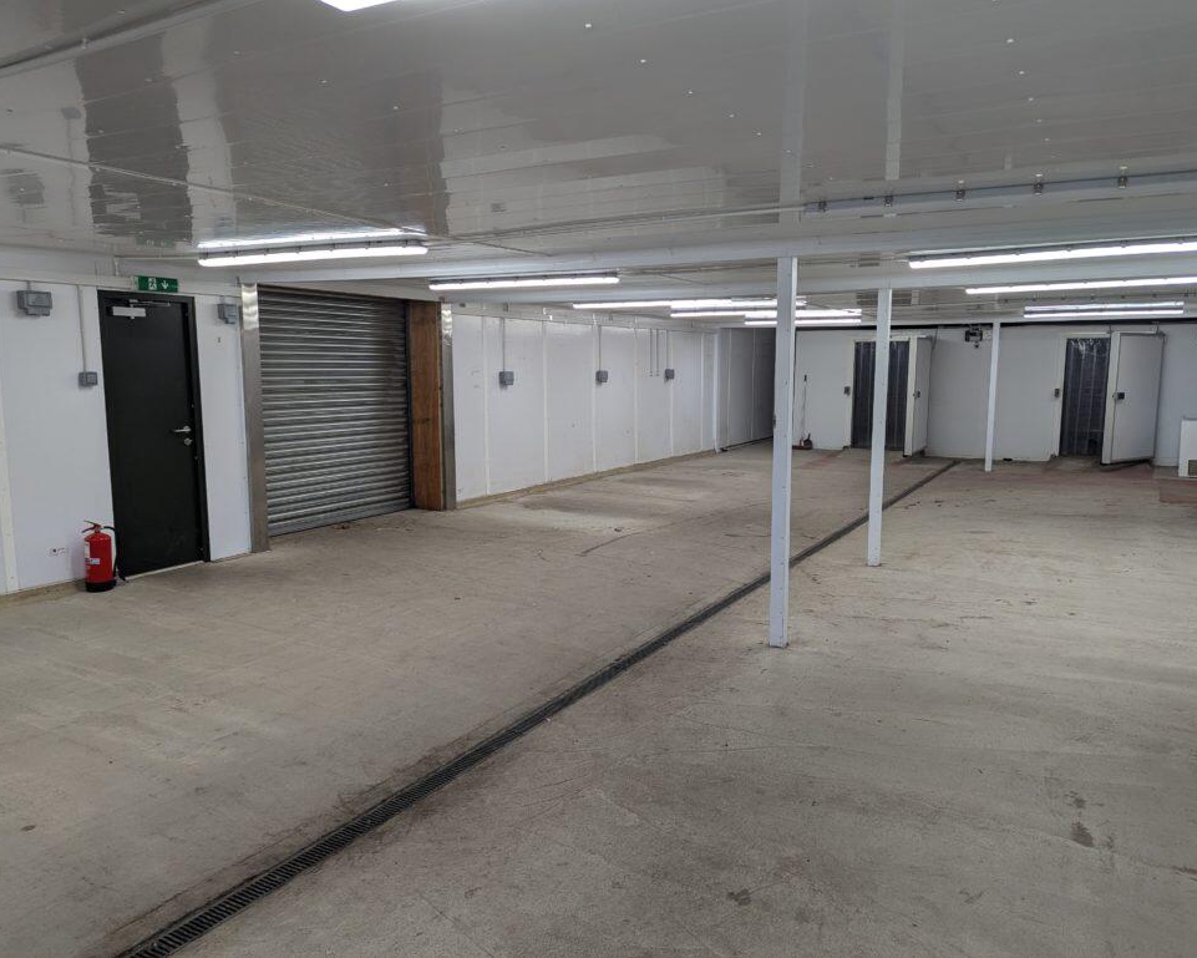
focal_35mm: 25
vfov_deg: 56.8
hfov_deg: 68.1
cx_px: 623
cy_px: 479
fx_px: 886
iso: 35
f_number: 1.85
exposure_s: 1/100
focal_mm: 6.81
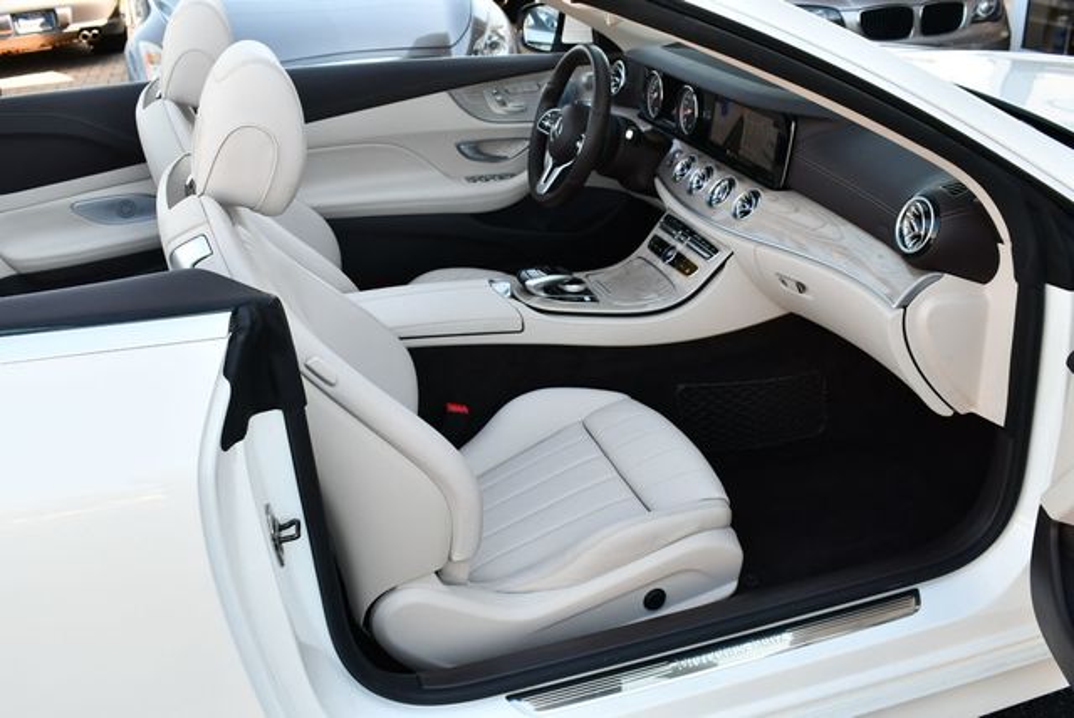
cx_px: 537
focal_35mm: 36
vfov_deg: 36.9
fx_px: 1075
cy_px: 359
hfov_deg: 53.1
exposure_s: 1/250
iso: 400
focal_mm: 18
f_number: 5
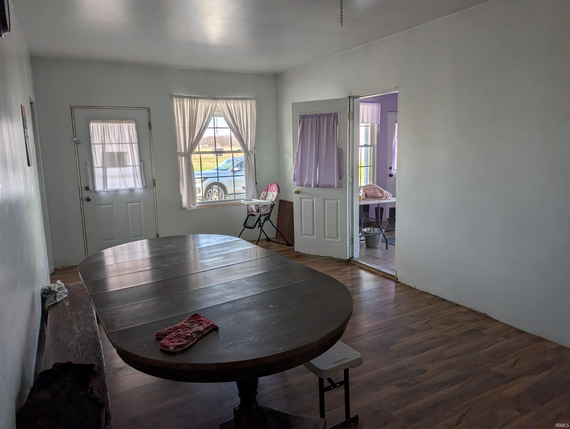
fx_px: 396
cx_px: 285
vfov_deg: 56.9
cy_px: 214
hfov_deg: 71.5
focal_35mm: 24
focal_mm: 6.9
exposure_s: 1/161
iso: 19
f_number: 1.68
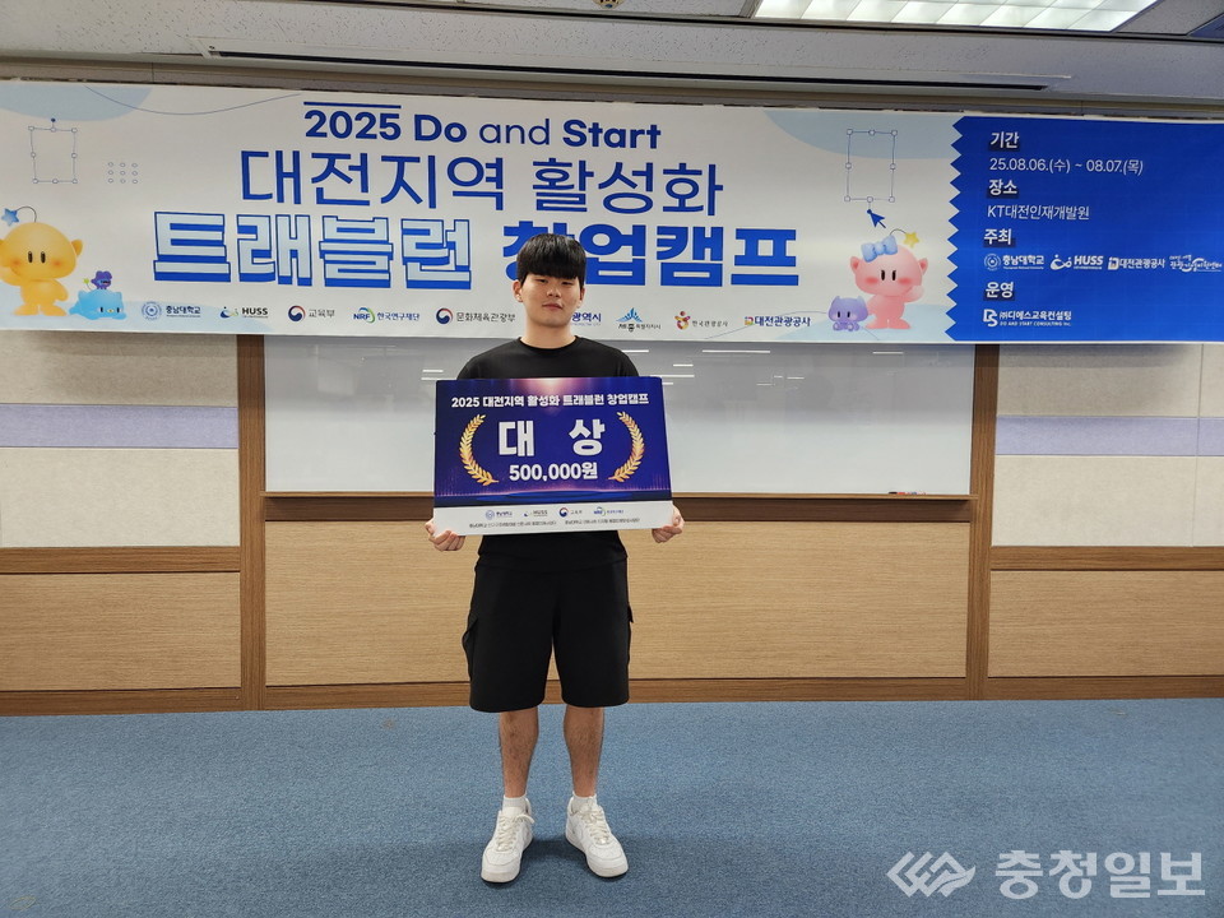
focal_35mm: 23
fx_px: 813
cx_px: 612
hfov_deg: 73.9
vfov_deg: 58.9
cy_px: 459
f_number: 1.8
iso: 250
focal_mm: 5.4
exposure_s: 1/120
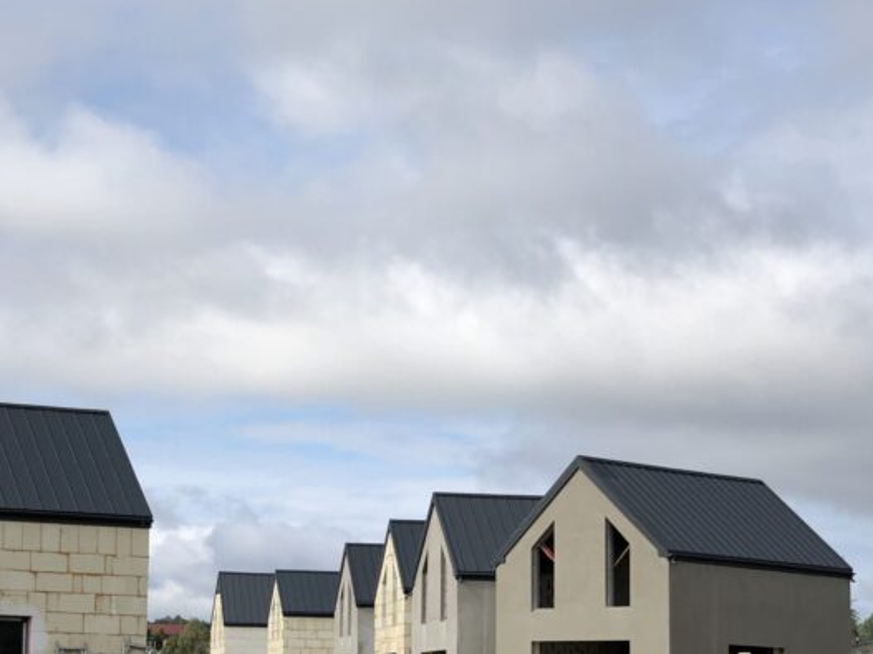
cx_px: 225
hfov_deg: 19.3
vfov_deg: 14.6
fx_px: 2547
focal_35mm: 101
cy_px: 434
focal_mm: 6
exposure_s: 1/1656
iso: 16
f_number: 2.4
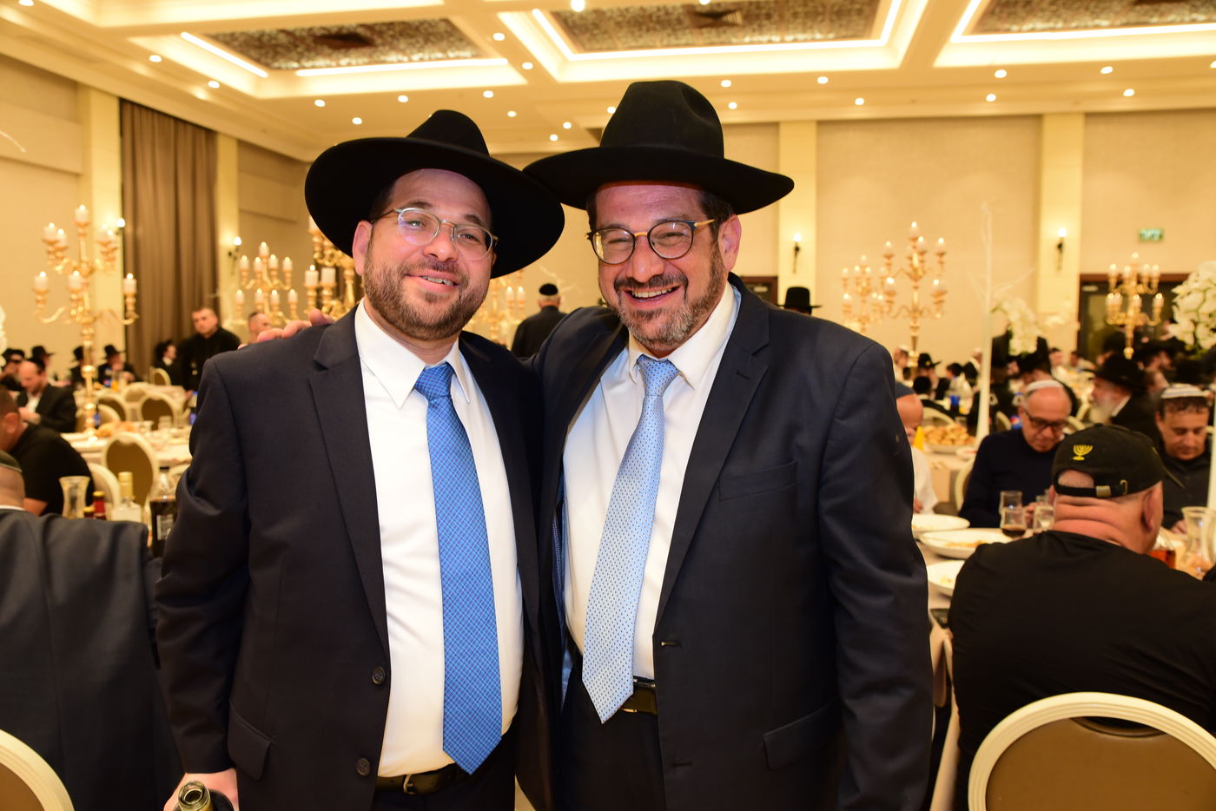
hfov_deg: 58.7
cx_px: 608
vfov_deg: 41.1
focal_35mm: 32
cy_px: 406
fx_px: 1081
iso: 1600
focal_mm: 32
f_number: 5.6
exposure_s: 1/100
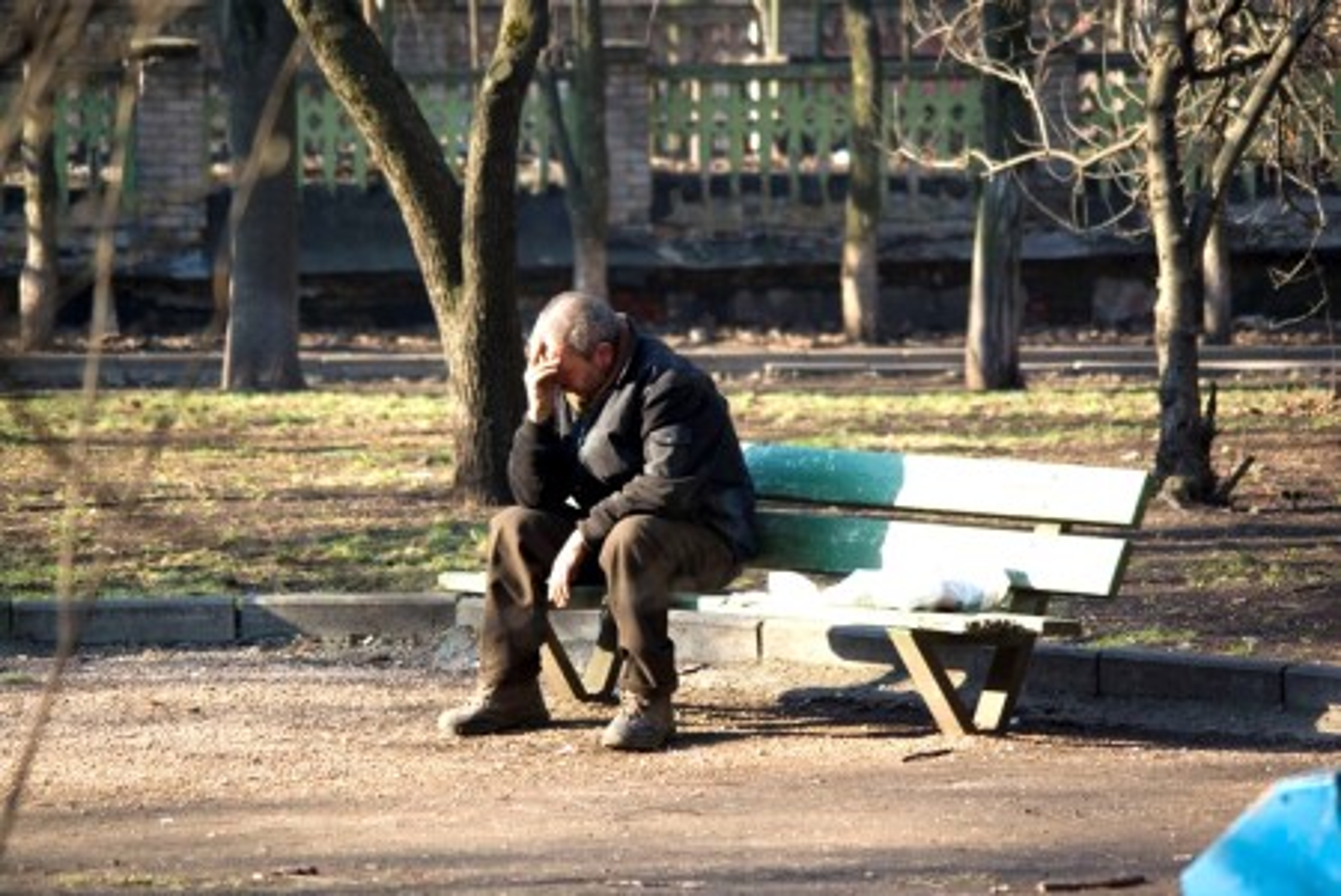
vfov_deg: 7.3
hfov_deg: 11.0
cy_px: 448
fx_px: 6991
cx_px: 670
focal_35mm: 188
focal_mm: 125
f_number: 4.5
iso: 200
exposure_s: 1/125
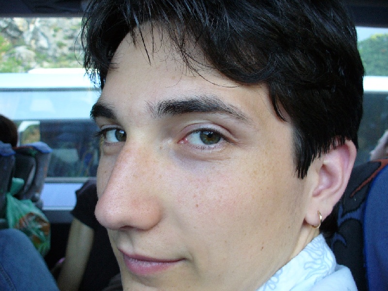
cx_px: 194
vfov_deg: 38.7
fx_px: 415
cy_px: 146
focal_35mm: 37
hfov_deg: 50.1
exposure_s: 1/30
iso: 160
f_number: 2.8
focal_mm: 6.1
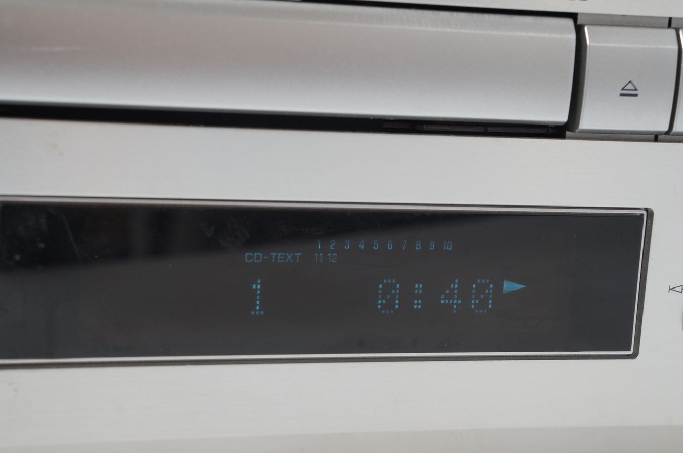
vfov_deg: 18.9
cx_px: 342
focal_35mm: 72
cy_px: 226
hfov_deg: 28.1
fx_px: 1364
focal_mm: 48
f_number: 10
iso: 200
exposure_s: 1/2.5
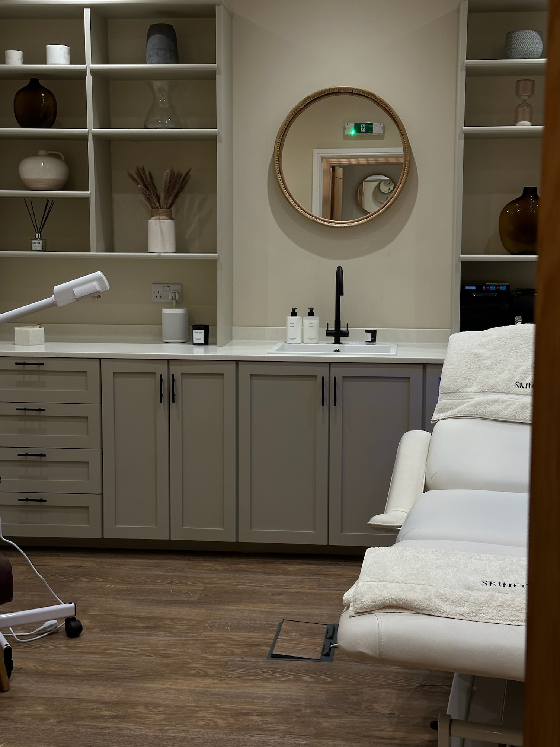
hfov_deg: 29.7
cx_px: 284
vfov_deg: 38.9
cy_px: 373
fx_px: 1057
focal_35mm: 49
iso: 50
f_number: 1.78
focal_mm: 6.86
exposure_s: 1/100
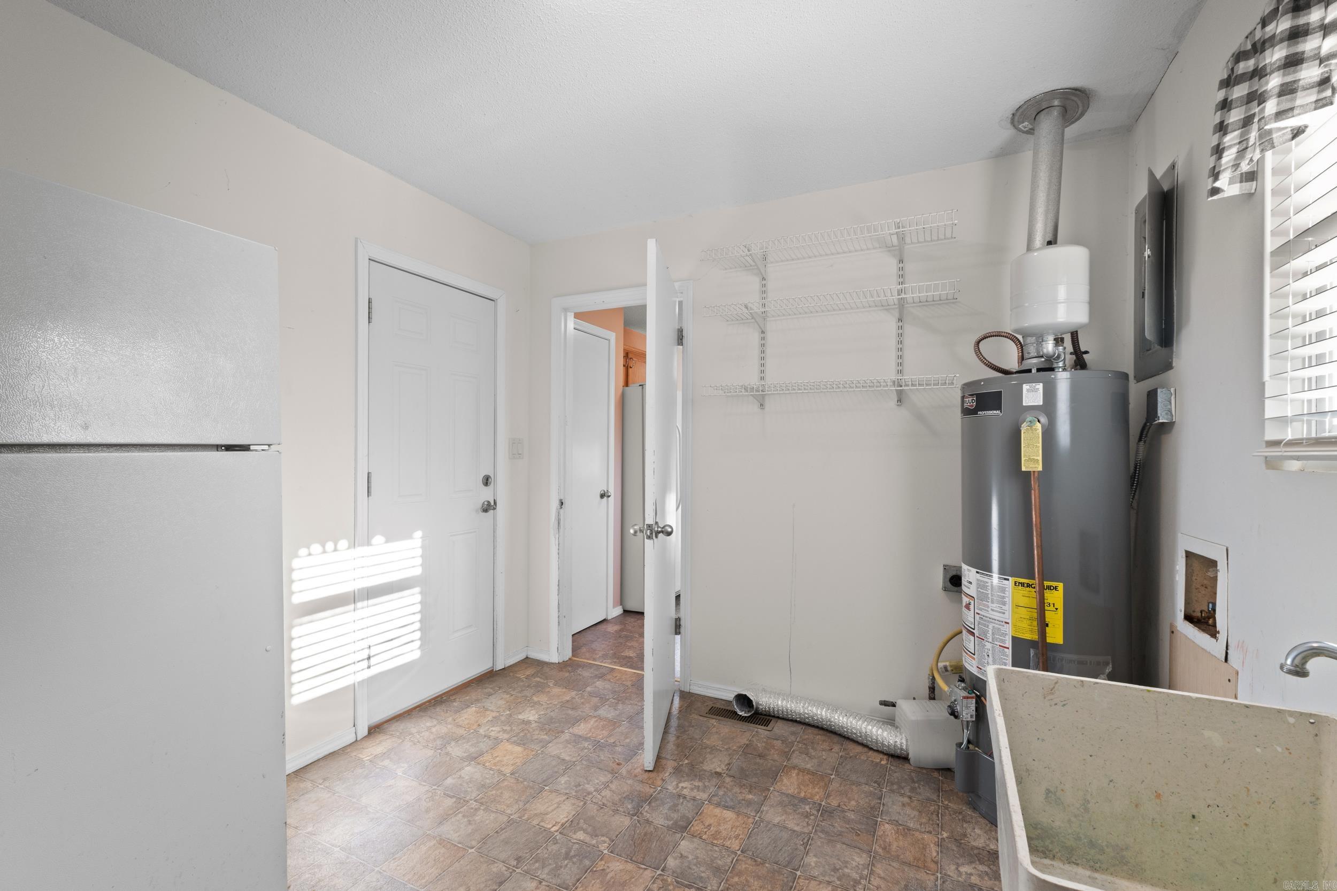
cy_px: 446
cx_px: 668
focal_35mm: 15
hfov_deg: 100.4
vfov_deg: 77.3
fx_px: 557
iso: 200
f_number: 9
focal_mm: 10
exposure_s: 1/4
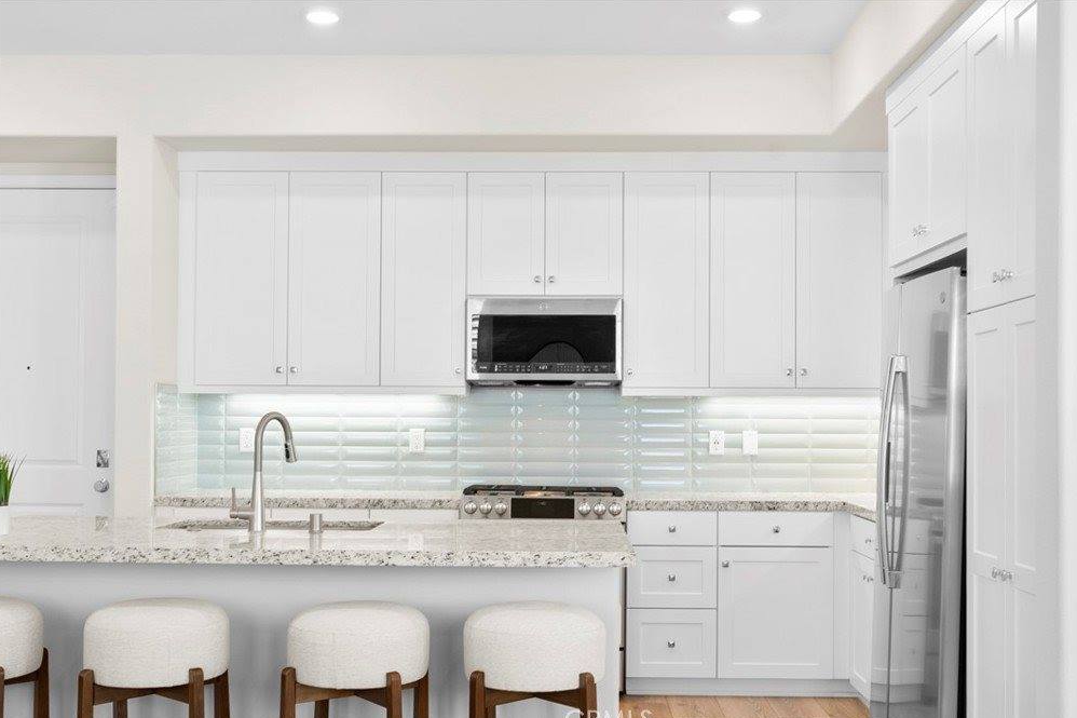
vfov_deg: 34.2
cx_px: 545
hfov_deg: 49.6
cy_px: 367
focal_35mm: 39
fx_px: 1166
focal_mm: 25.4
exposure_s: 1/4
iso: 400
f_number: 8
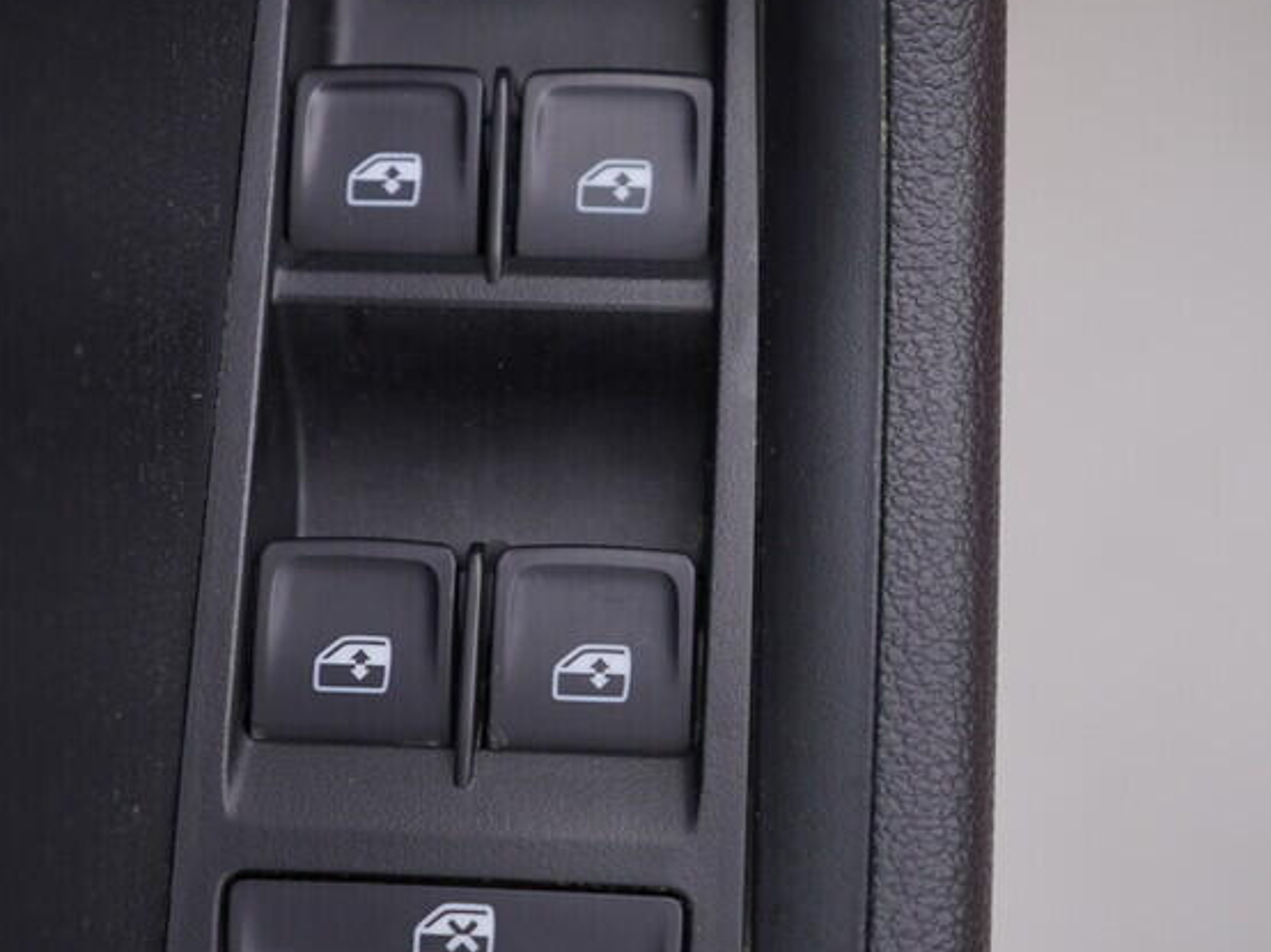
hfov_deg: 30.3
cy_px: 421
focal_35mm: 64
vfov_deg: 22.9
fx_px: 2349
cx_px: 624
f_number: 3.2
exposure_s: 1/50
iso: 125
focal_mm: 24
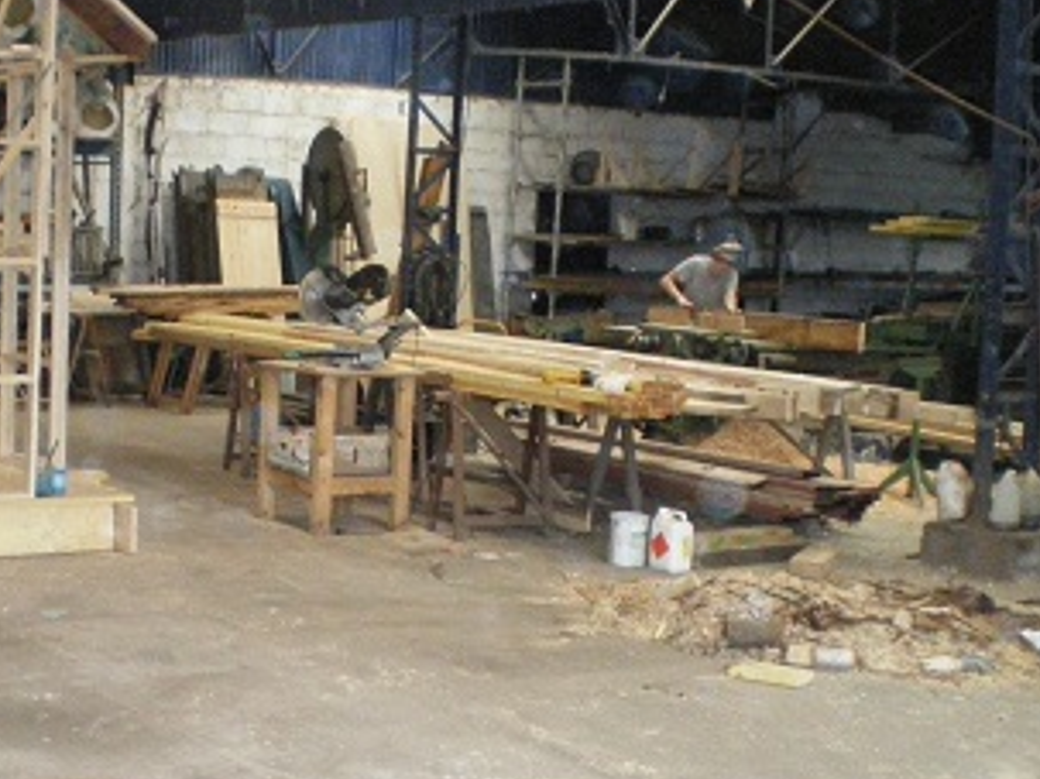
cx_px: 309
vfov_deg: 21.3
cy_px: 424
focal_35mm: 69
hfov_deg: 27.9
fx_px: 2072
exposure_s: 1/50
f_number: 3.1
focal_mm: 6.3
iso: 640
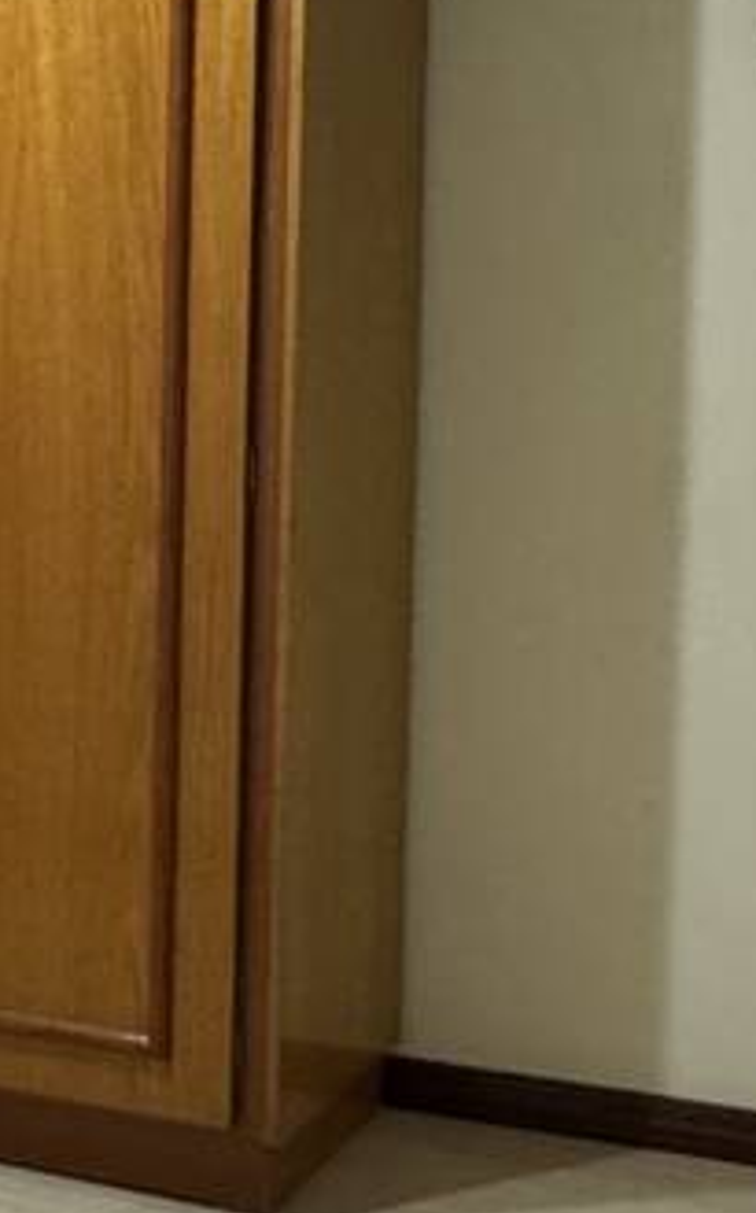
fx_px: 2147
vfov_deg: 31.5
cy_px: 638
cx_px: -487
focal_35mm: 65
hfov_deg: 17.3
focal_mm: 2.22
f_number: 2.2
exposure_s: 1/60
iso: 640
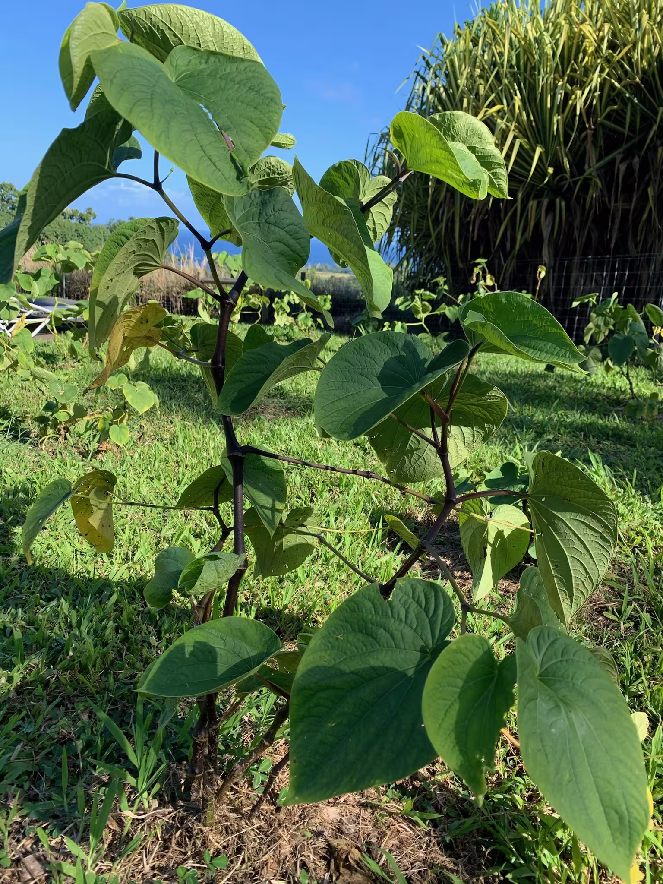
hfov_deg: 53.1
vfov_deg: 67.3
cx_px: 332
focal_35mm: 26
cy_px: 442
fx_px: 664
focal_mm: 4.25
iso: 25
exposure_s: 1/722
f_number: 1.8
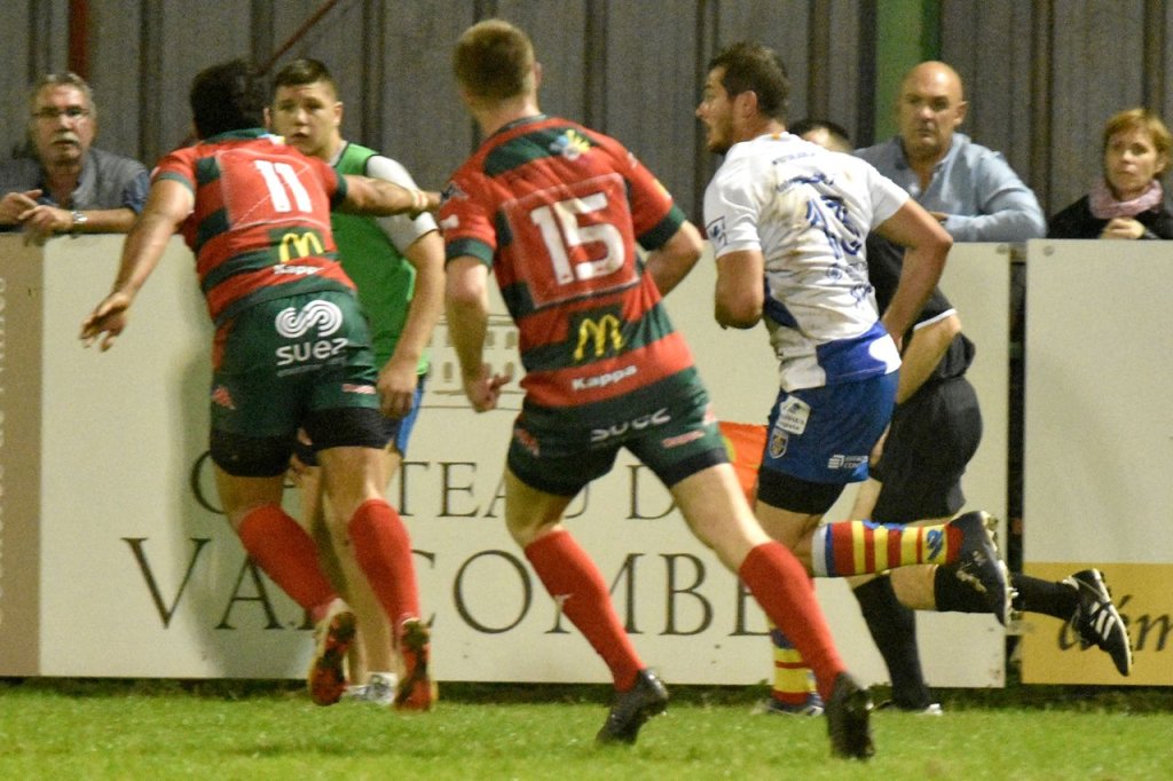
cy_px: 390
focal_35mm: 450
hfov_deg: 4.6
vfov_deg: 3.1
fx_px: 14657
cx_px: 586
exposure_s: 1/640
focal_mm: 300
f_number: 4
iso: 6400
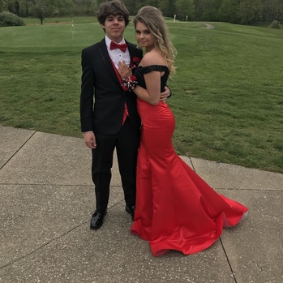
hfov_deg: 48.4
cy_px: 102
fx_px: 314
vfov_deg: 47.9
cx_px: 144
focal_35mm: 34
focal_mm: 3.99
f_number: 1.8
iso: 20
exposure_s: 1/1650
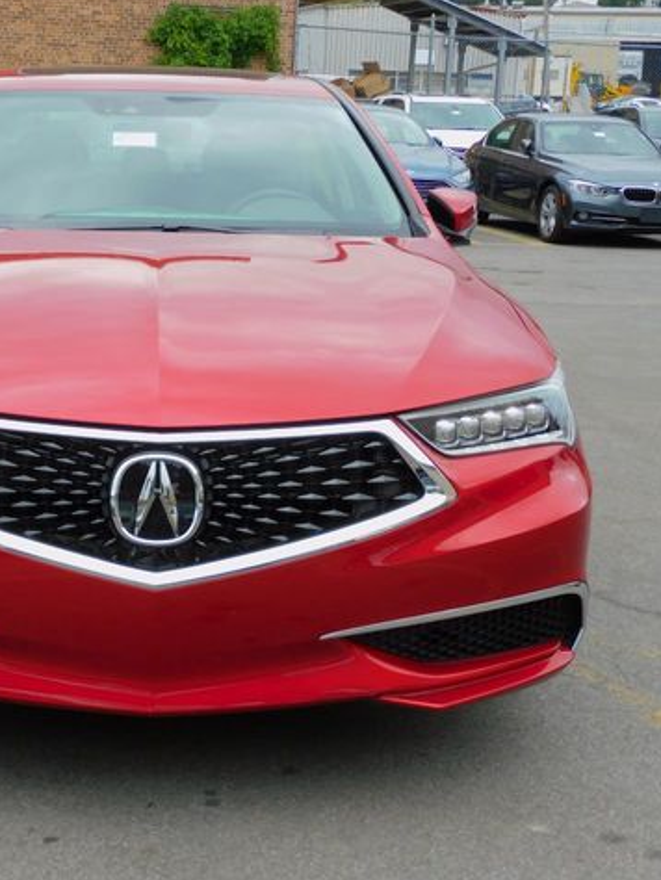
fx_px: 1374
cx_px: 132
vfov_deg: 35.5
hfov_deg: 26.6
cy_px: 436
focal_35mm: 54
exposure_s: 1/160
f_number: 3.8
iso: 125
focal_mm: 7.2
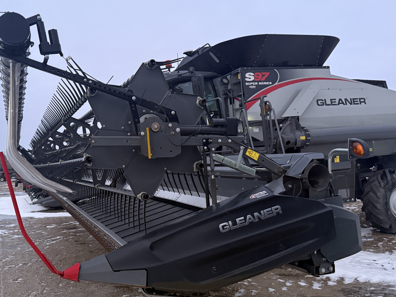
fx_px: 400
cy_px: 143
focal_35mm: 35
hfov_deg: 52.0
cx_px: 147
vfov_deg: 40.7
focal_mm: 6.76
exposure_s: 1/60
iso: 640
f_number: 1.78
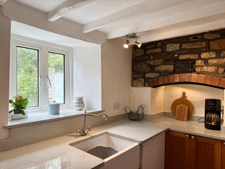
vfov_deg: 56.8
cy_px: 84
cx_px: 112
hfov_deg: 71.6
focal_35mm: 24
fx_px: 156
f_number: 1.78
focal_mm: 6.76
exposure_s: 1/100
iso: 64
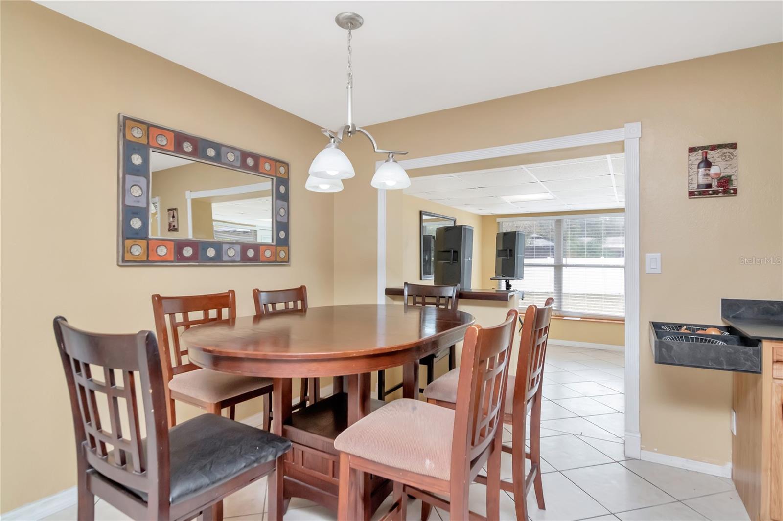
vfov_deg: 67.4
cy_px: 260
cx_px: 392
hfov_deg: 90.0
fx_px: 391
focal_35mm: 18
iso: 1000
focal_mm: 12
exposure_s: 1/200
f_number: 7.1
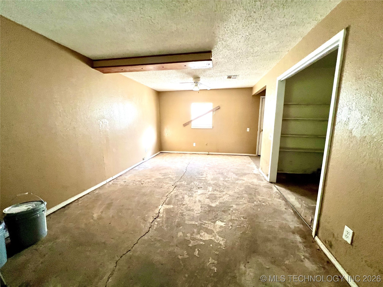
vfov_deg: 89.9
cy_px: 144
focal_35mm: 13
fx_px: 144
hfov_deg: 106.2
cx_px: 192
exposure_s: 1/60
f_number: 1.8
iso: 320
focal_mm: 1.57
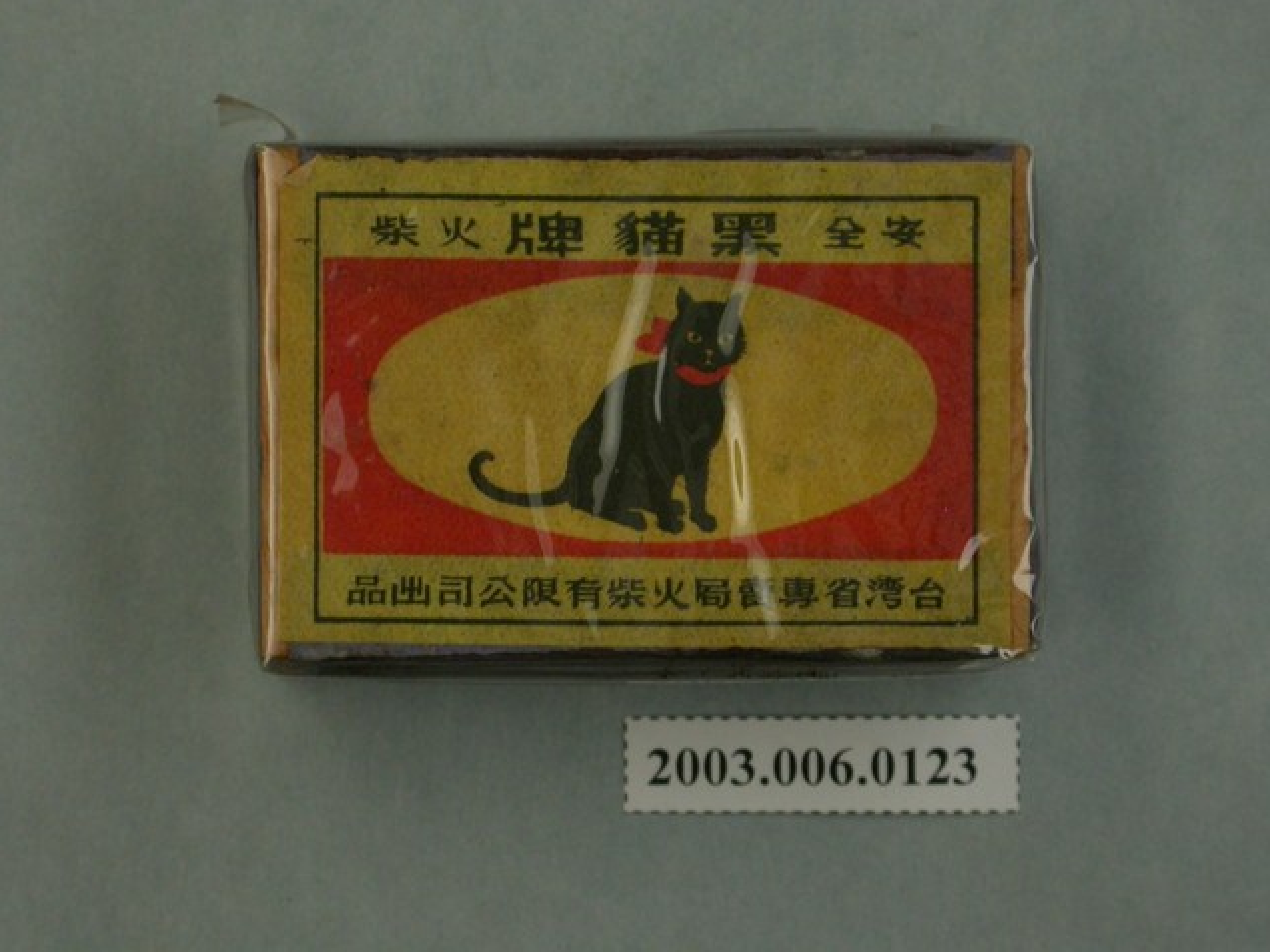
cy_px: 475
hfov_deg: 12.7
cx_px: 635
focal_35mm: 155
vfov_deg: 9.6
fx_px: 5687
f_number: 5.1
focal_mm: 32
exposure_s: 1/30
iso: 100
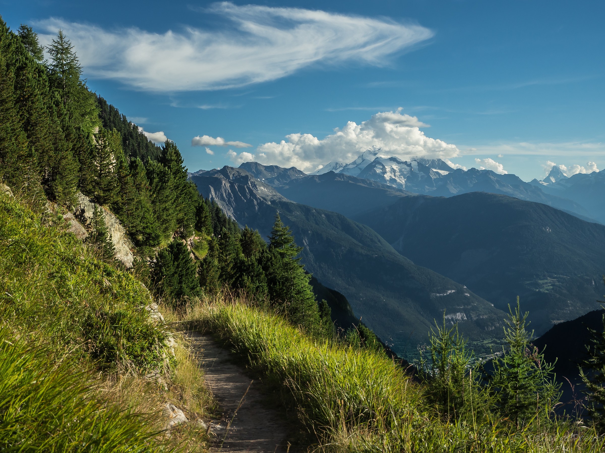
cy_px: 226
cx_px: 302
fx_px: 874
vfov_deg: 29.1
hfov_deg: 38.2
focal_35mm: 50
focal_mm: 25
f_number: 9
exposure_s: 1/320
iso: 200
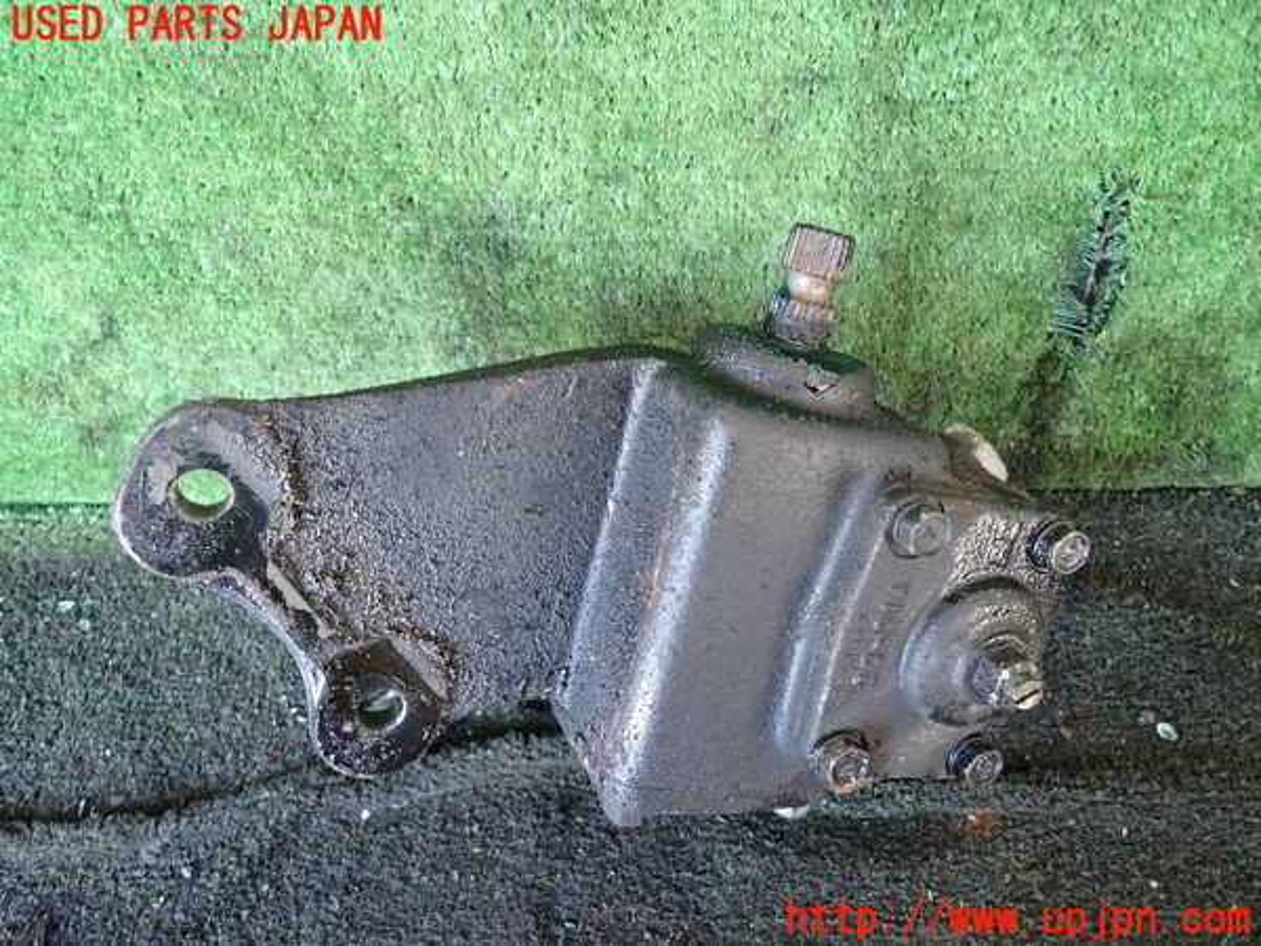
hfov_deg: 69.4
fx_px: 911
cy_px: 473
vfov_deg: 54.9
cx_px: 630
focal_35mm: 25
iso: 250
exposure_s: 1/30
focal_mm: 4.5
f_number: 2
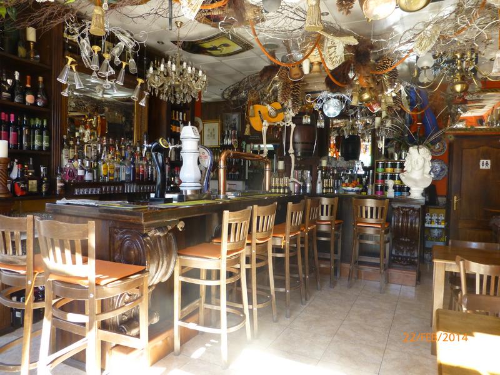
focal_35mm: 24
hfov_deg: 71.6
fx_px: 347
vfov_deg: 56.8
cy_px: 188
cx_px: 250
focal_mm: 4.3
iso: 250
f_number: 3.3
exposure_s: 1/60
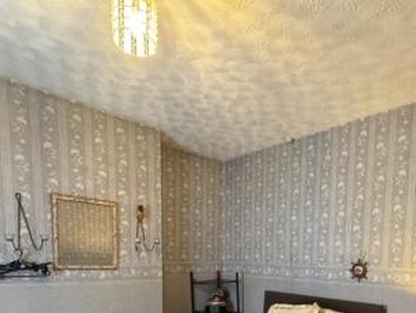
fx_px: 325
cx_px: 273
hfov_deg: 63.8
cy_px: 290
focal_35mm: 27
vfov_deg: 45.8
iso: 640
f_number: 2.2
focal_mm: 2.22
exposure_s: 1/50
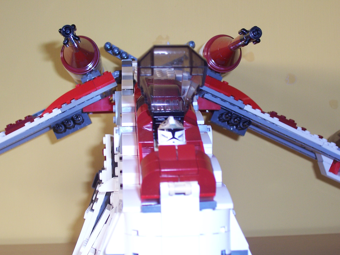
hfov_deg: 29.4
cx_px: 170
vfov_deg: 22.3
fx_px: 648
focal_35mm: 66
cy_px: 128
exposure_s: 1/60
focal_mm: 10.8
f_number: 4
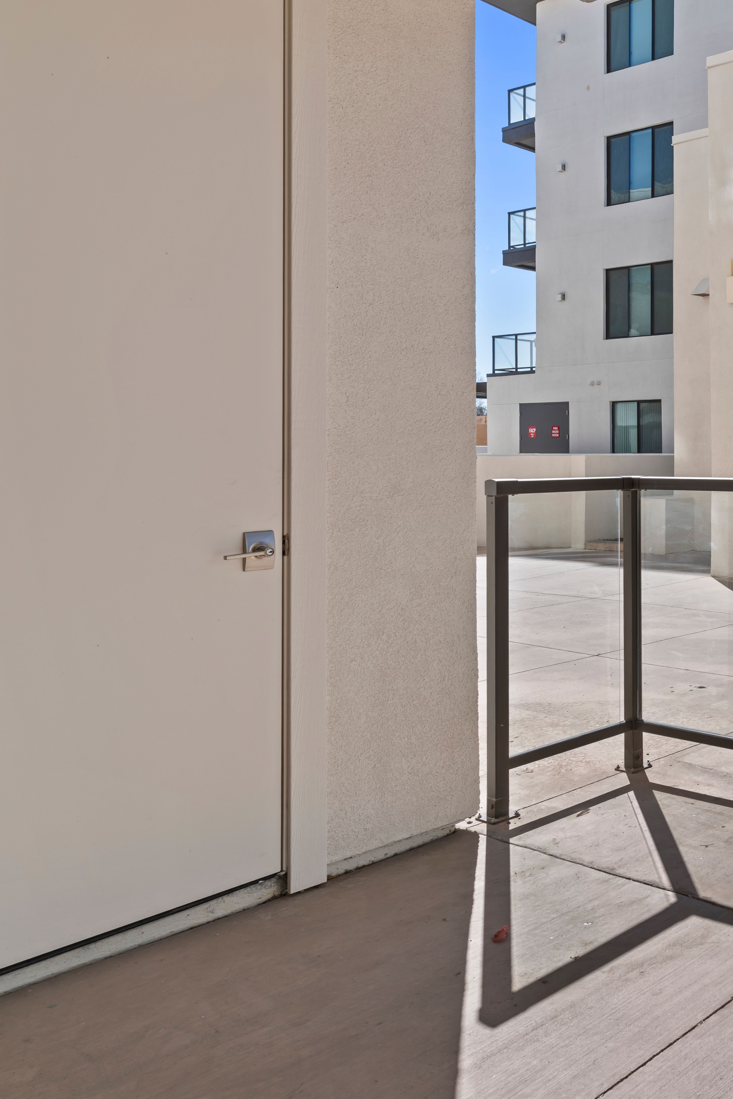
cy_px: 453
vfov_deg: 59.9
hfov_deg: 32.0
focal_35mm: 31
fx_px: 947
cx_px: 957
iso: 200
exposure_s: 1/80
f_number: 8
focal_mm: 17
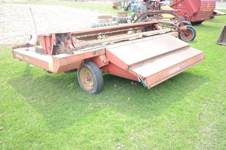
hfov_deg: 62.0
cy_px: 75
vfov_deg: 43.4
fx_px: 188
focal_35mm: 30
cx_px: 113
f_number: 5.6
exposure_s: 1/125
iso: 250
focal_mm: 20
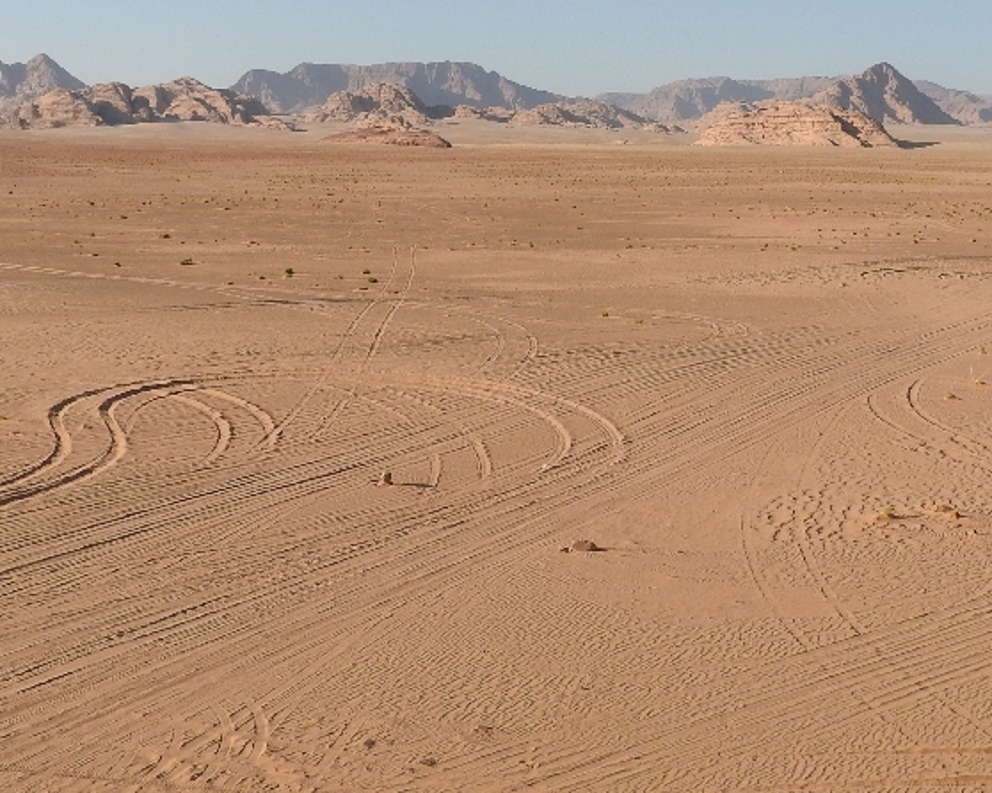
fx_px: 1849
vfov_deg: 23.7
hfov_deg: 29.9
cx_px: 610
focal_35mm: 63
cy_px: 105
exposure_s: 1/1250
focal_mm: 5.4
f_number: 3.5
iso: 100
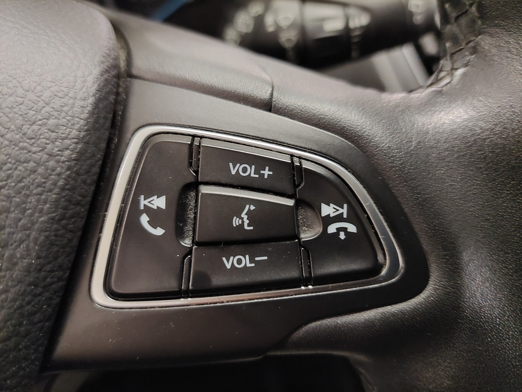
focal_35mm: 25
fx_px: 377
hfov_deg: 69.4
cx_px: 261
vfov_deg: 54.9
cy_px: 196
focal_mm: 5.23
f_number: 1.8
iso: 1250
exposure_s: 1/25
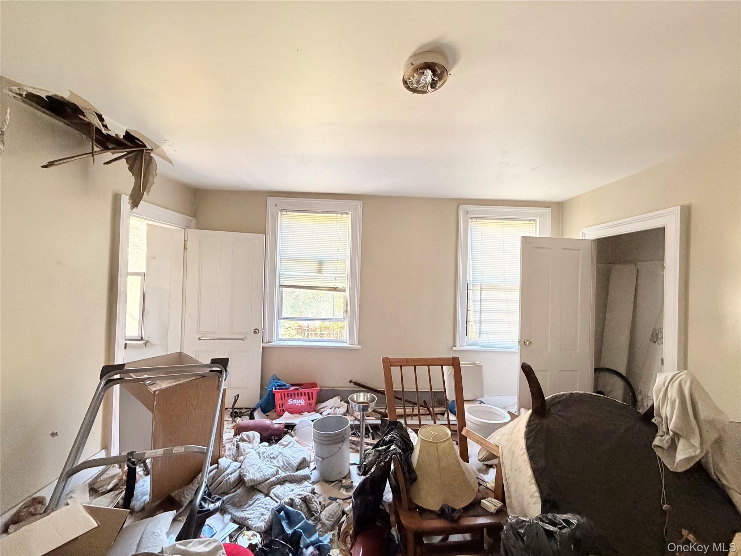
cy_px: 278
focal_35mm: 14
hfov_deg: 102.1
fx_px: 300
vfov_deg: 85.7
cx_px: 370
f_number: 2.2
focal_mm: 2.22
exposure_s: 1/60
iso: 500
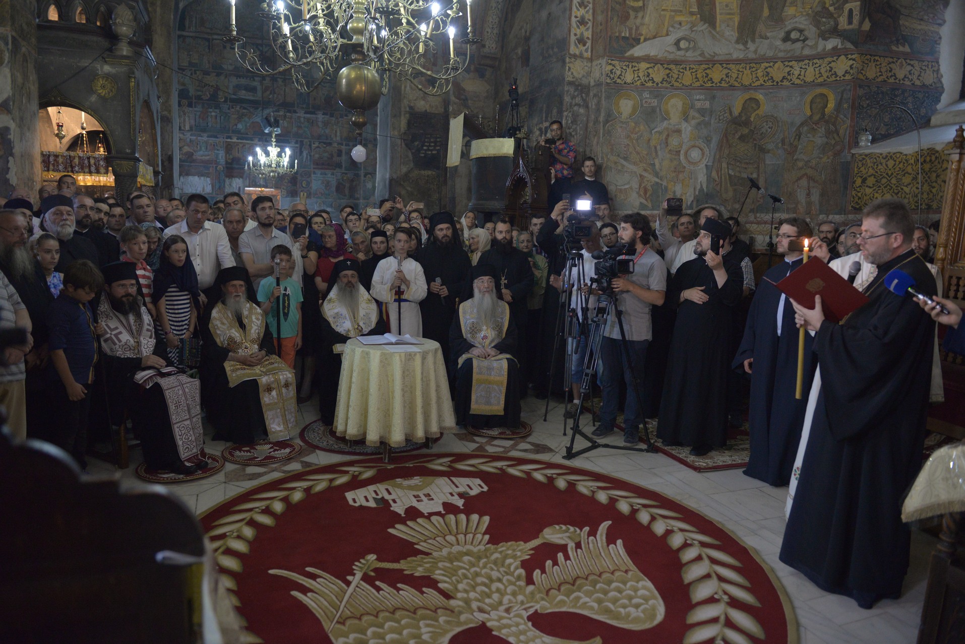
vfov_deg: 53.2
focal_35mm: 24
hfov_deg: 73.7
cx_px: 482
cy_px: 322
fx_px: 644
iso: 2500
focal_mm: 24
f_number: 2.8
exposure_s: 1/60
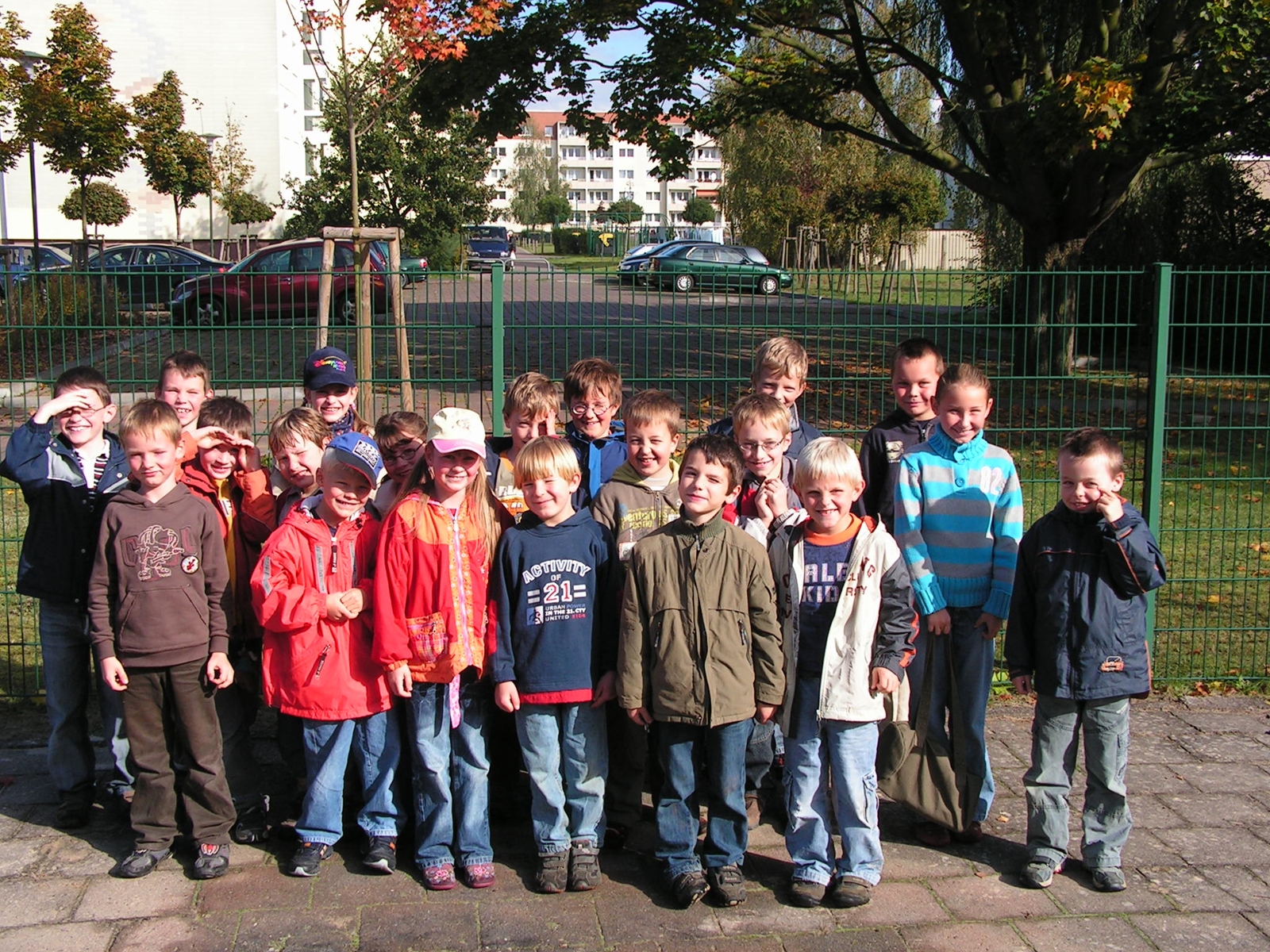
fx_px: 1614
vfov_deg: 32.9
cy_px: 476
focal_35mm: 44
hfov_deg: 42.9
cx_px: 635
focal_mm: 7.4
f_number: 4.8
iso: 64
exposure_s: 1/400
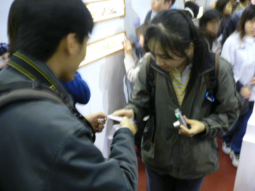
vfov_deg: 40.7
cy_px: 96
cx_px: 128
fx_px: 258
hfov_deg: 52.6
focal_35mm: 35
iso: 200
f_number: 2.8
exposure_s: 1/8
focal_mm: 5.8
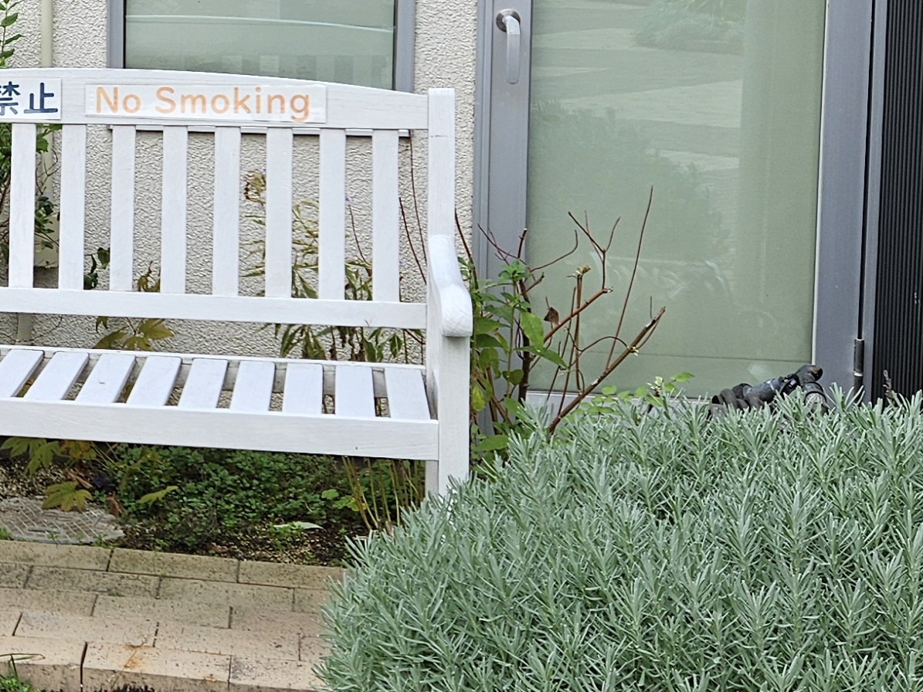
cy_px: 76
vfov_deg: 18.8
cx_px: -179
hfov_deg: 23.2
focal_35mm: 77
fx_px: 2053
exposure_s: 1/428
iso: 25
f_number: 1.8
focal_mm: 5.4
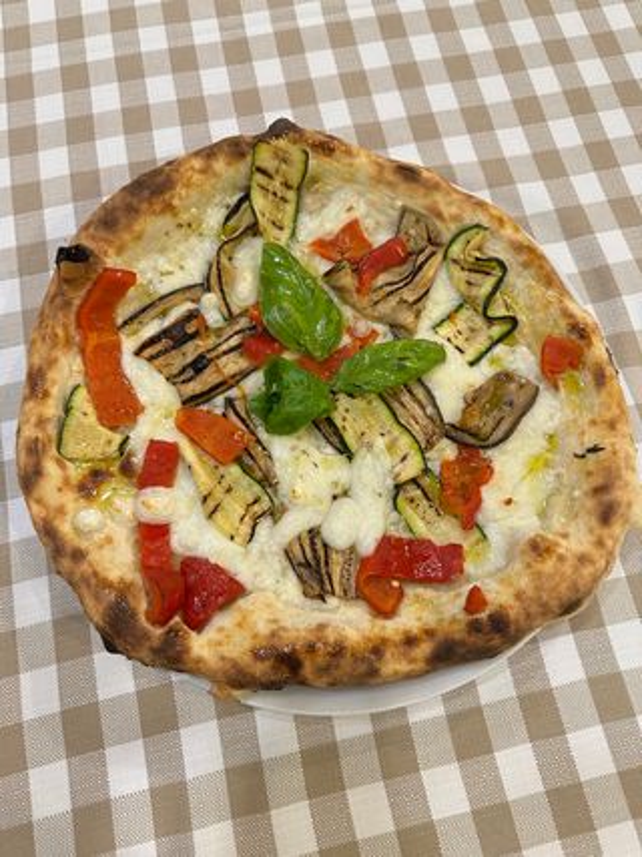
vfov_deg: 71.6
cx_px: 321
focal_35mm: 24
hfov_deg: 56.8
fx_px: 594
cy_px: 428
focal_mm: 6.86
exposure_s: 1/50
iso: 400
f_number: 1.78
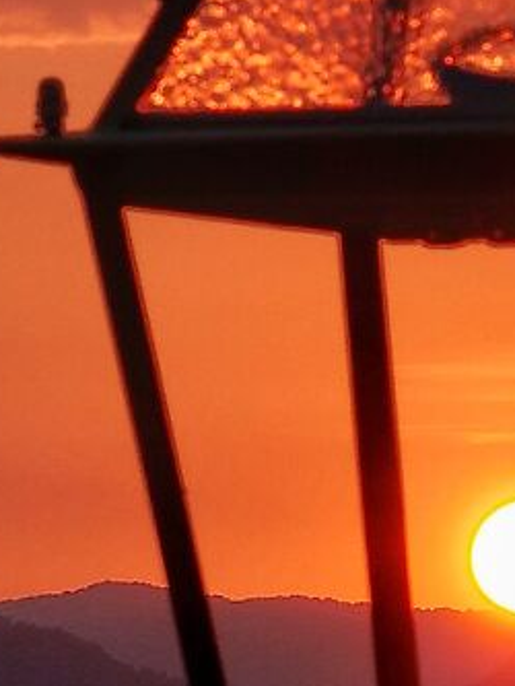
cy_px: 8
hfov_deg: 2.4
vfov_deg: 3.2
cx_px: 538
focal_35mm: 619
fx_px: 12271
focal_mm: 43
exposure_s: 1/250
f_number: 8
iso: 200
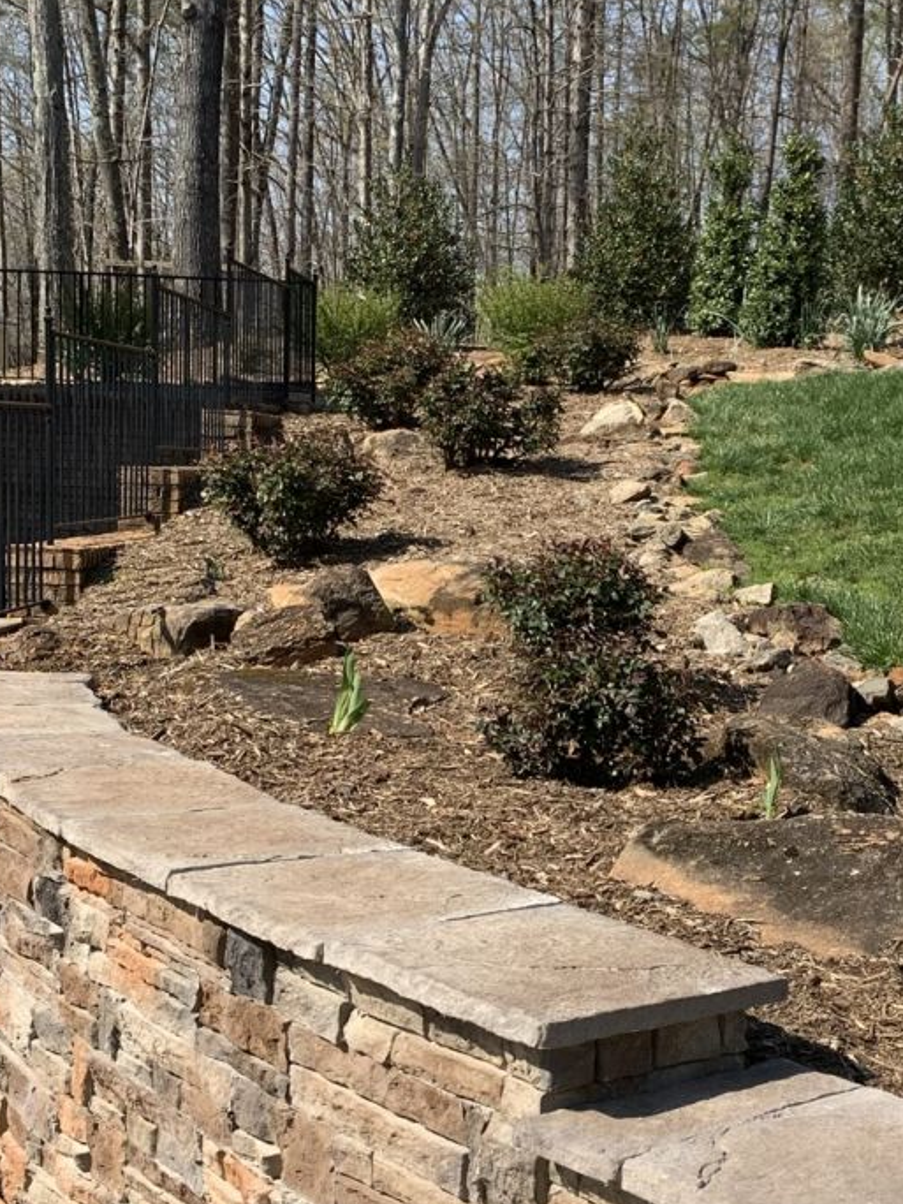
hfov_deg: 25.1
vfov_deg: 33.6
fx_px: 1983
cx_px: 770
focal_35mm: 57
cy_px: 738
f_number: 1.8
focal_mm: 4.25
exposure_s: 1/1812
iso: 25
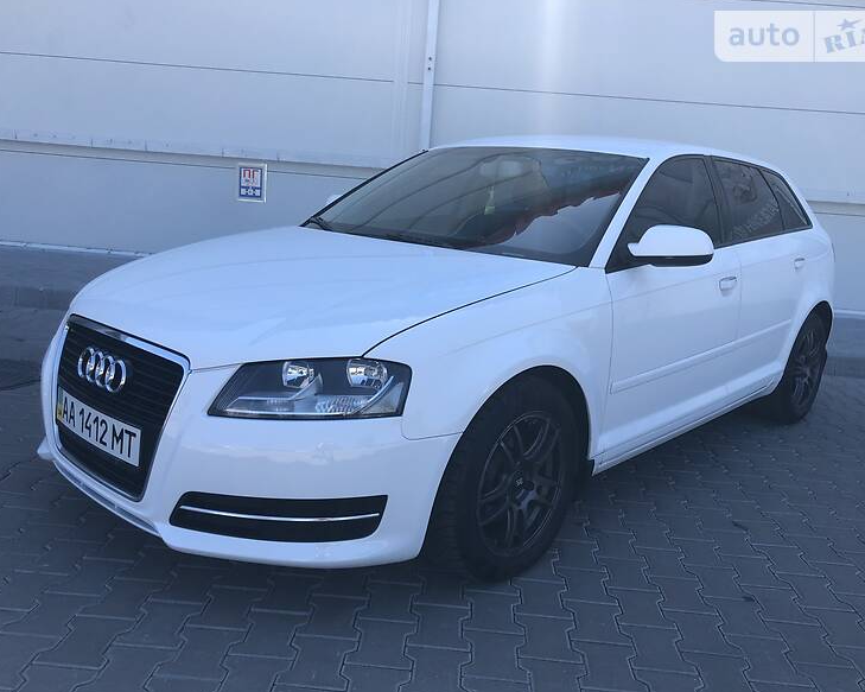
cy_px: 353
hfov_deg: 58.8
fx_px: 768
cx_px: 428
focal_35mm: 30
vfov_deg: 48.5
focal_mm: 4
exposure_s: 1/787
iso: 20
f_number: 1.8
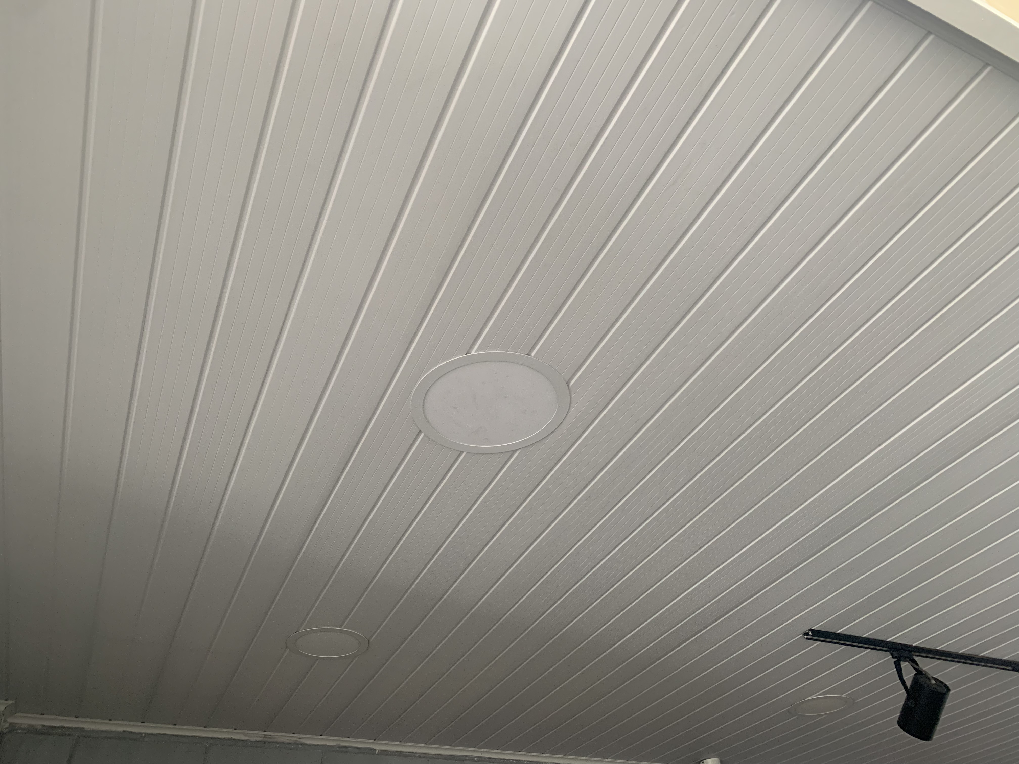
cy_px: 382
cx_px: 510
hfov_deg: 67.3
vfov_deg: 53.1
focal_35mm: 26
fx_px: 765
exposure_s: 1/60
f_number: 1.8
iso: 160
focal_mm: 4.25
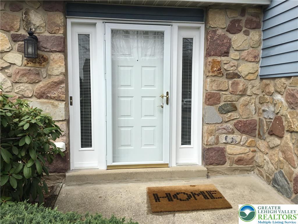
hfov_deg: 58.4
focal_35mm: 31
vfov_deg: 45.4
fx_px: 267
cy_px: 112
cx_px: 149
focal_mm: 3.3
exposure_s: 1/1253
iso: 25
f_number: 2.4
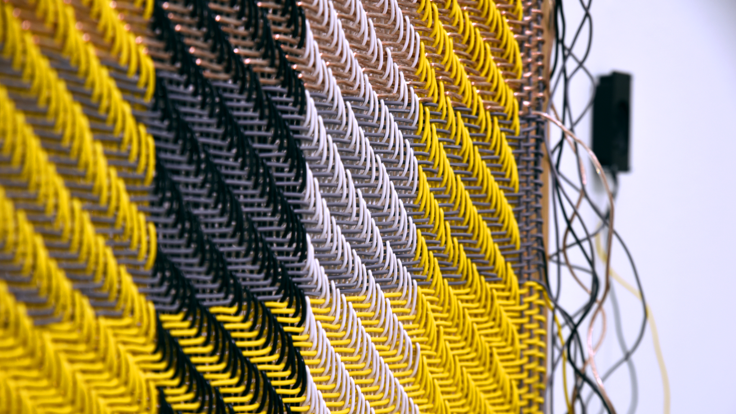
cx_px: 365
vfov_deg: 16.3
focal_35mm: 74
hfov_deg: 28.6
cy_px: 241
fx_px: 1444
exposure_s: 1/13
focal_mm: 70
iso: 320
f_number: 5.6
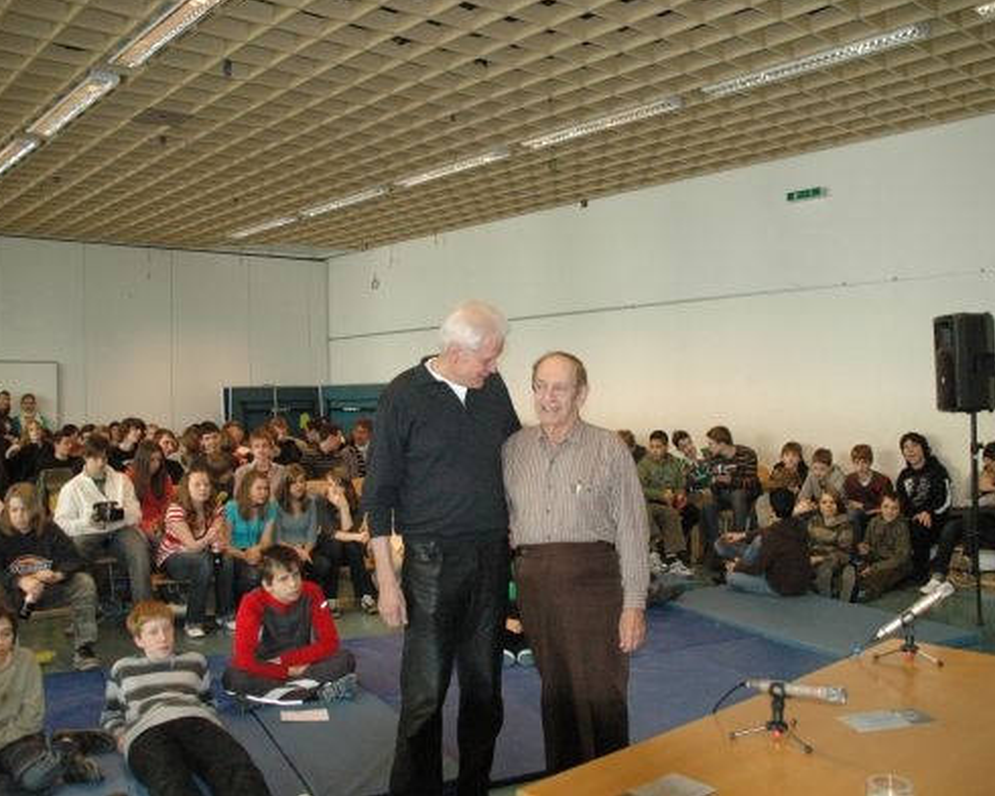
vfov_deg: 47.1
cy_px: 394
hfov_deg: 57.2
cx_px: 500
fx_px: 913
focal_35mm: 31
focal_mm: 18
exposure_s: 1/160
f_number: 5
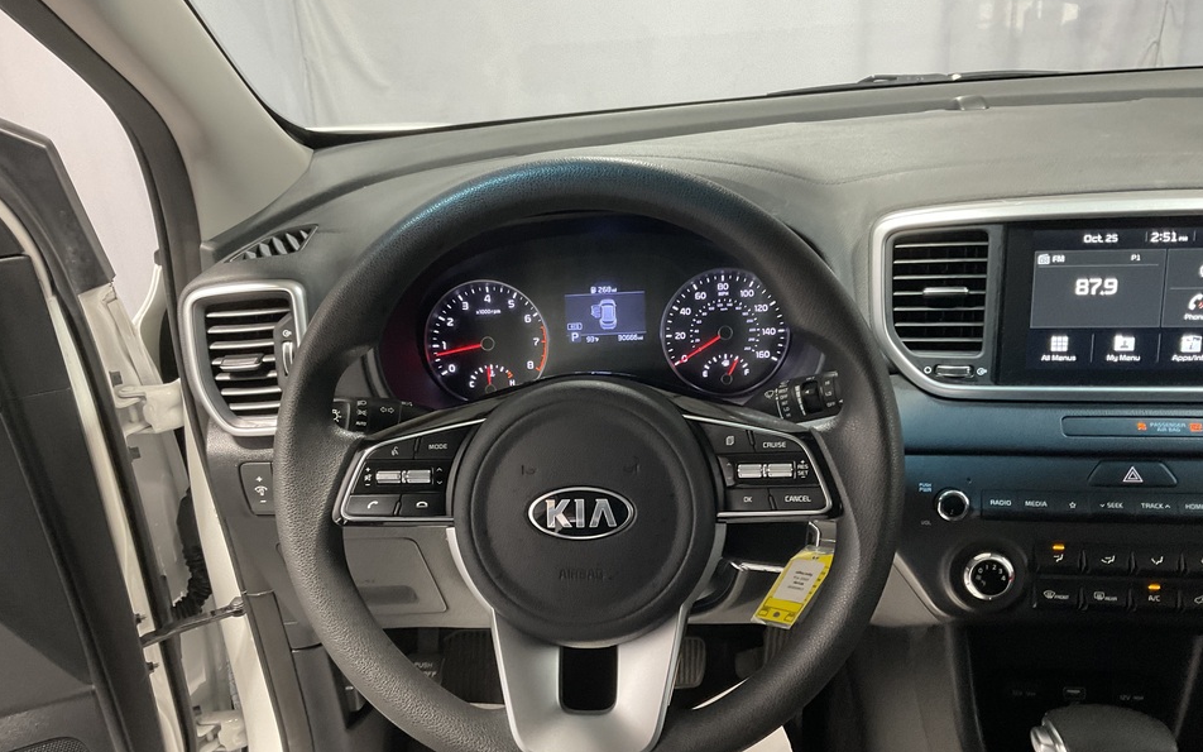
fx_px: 1016
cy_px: 426
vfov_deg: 40.5
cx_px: 602
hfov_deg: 61.2
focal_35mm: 31
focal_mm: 3
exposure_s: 1/60
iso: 200
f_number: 1.8
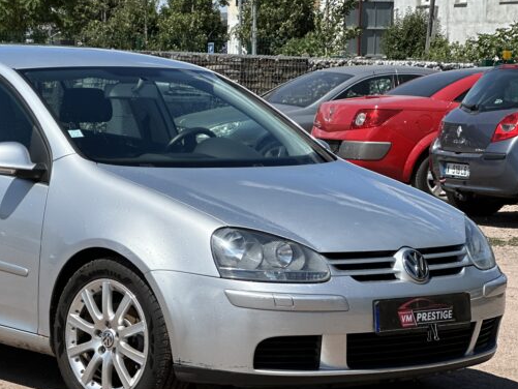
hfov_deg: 15.9
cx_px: 131
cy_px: 200
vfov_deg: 12.1
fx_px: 1841
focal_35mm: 123
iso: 32
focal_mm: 9
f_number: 2.8
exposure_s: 1/874
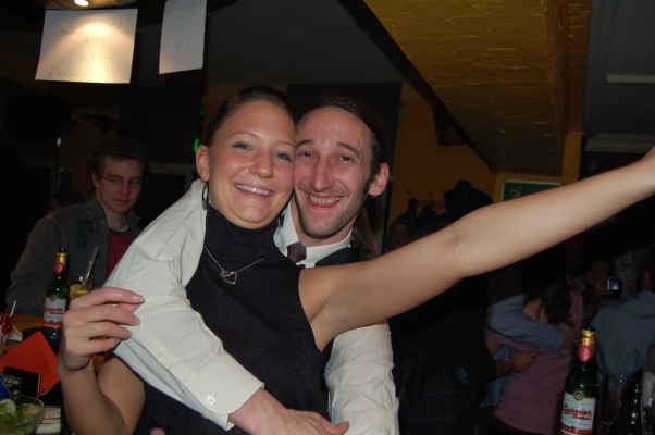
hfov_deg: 57.3
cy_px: 218
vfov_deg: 39.9
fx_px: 600
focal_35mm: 33
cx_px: 328
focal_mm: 22
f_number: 3.8
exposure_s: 1/60
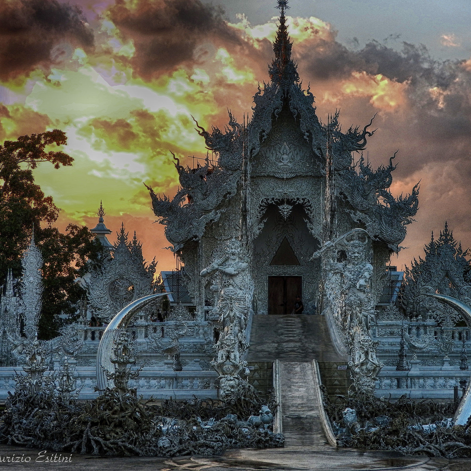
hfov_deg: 20.9
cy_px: 235
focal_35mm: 83
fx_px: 1278
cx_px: 276
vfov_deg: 20.9
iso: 100
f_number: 4.5
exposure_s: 1/100
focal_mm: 12.5
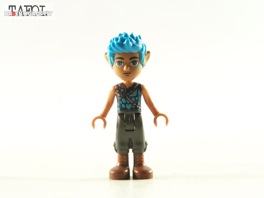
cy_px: 99
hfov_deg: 26.0
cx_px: 132
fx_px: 572
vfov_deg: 19.6
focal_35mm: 75
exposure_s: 1/60
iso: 400
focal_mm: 12.4
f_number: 3.2
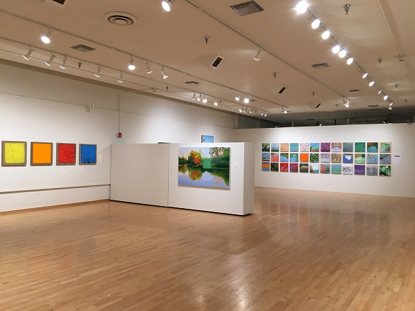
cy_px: 156
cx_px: 208
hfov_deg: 61.7
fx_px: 348
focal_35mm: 29
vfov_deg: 48.2
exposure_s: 1/30
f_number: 2.2
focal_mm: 4.15
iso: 40
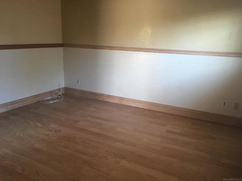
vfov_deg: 48.2
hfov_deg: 61.7
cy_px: 90
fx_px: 203
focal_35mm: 29
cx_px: 121
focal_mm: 4.15
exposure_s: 1/30
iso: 80
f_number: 2.2
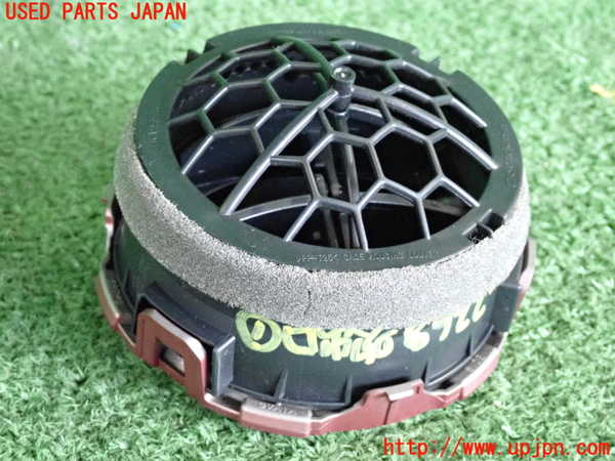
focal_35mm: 71
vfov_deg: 20.7
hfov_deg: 27.4
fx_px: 1261
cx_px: 308
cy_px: 230
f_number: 3.9
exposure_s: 1/125
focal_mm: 12.73
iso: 3200
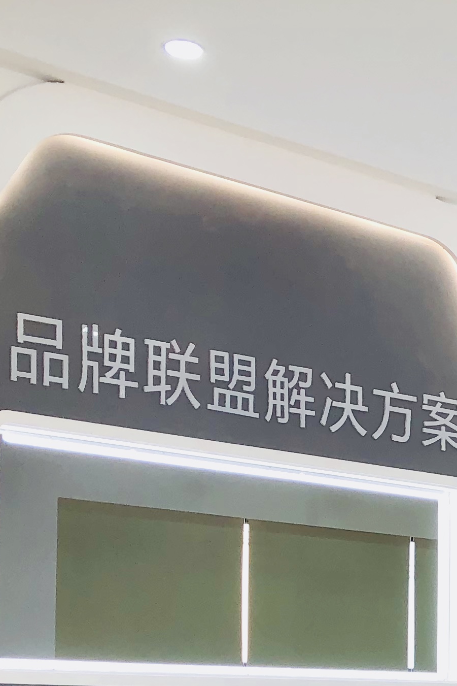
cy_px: 666
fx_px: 1713
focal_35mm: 90
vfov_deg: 21.9
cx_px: 719
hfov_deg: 14.1
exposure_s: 1/100
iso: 50
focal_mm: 3.99
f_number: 1.8
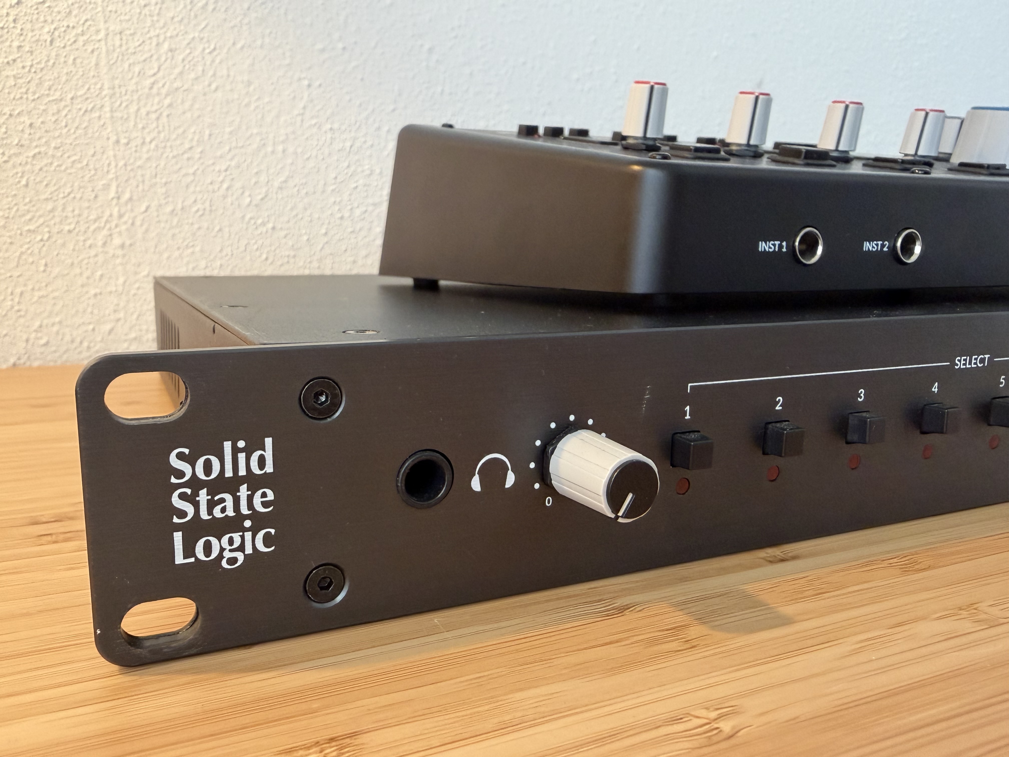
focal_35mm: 26
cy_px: 378
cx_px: 504
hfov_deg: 67.3
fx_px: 758
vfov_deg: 53.1
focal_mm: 2.22
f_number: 2.2
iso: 320
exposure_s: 1/115
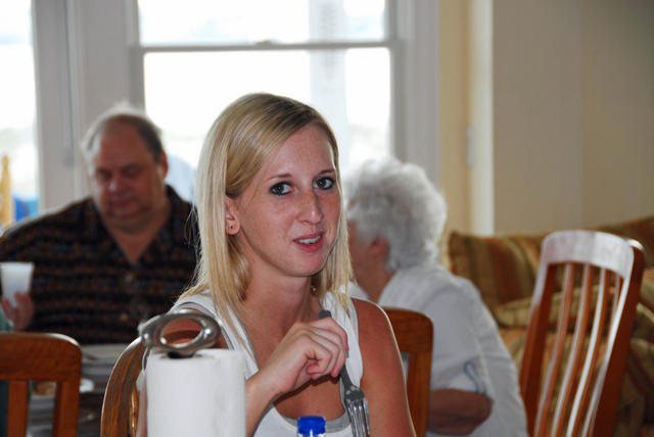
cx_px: 327
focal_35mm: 142
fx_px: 2591
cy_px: 218
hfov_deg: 14.4
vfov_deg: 9.6
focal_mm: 95
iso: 200
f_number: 5.3
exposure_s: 1/30
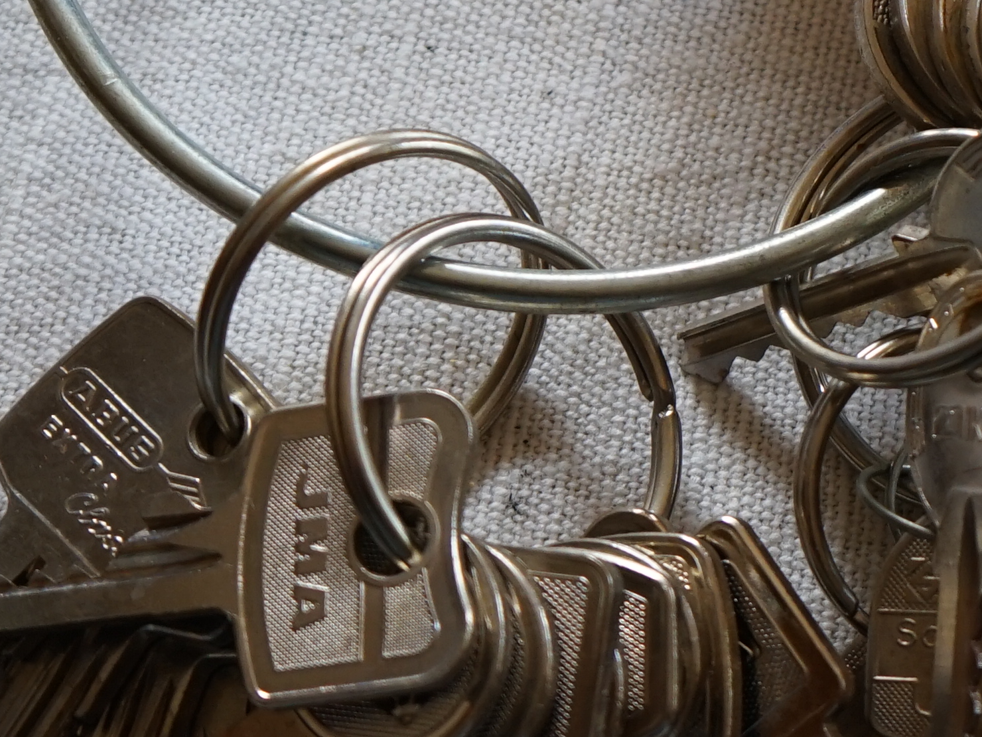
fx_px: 4312
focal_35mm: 152
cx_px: 981
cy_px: 7
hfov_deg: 12.8
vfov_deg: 9.7
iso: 640
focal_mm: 39
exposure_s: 1/160
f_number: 4
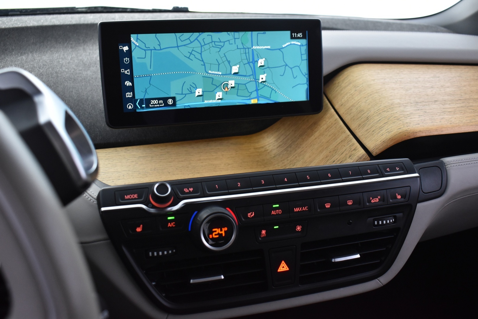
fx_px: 478
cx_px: 239
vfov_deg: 36.9
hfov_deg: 53.1
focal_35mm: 36
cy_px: 160
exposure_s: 1/15
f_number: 5
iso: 1250
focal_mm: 24
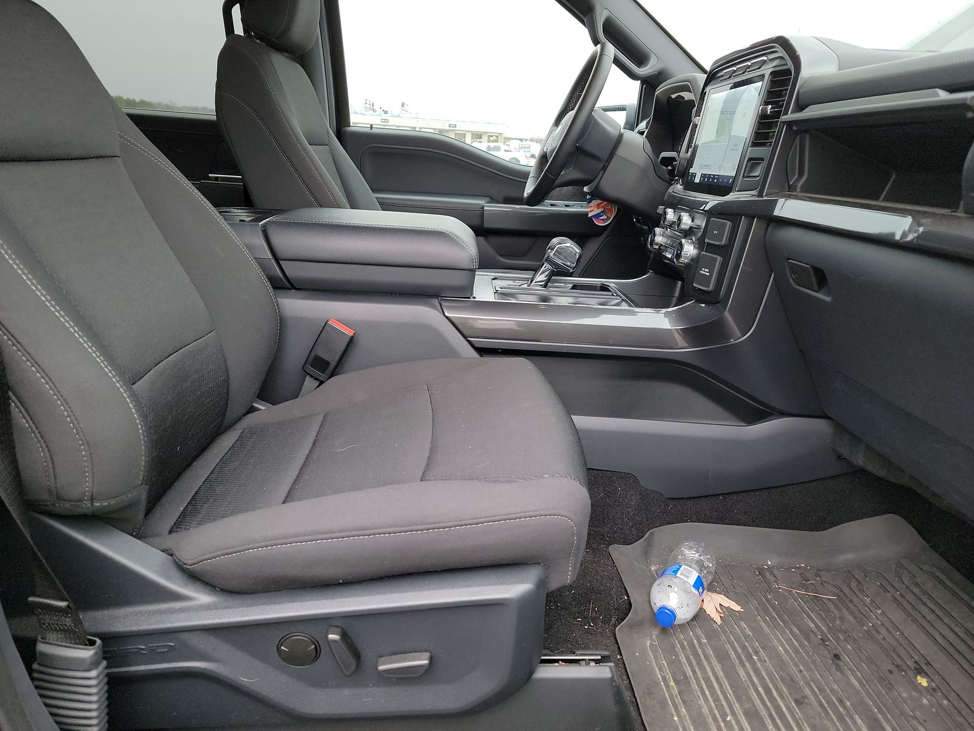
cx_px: 487
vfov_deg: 56.8
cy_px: 366
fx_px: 675
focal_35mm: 24
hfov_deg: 71.6
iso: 231
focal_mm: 6.7
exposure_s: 1/59
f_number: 1.8
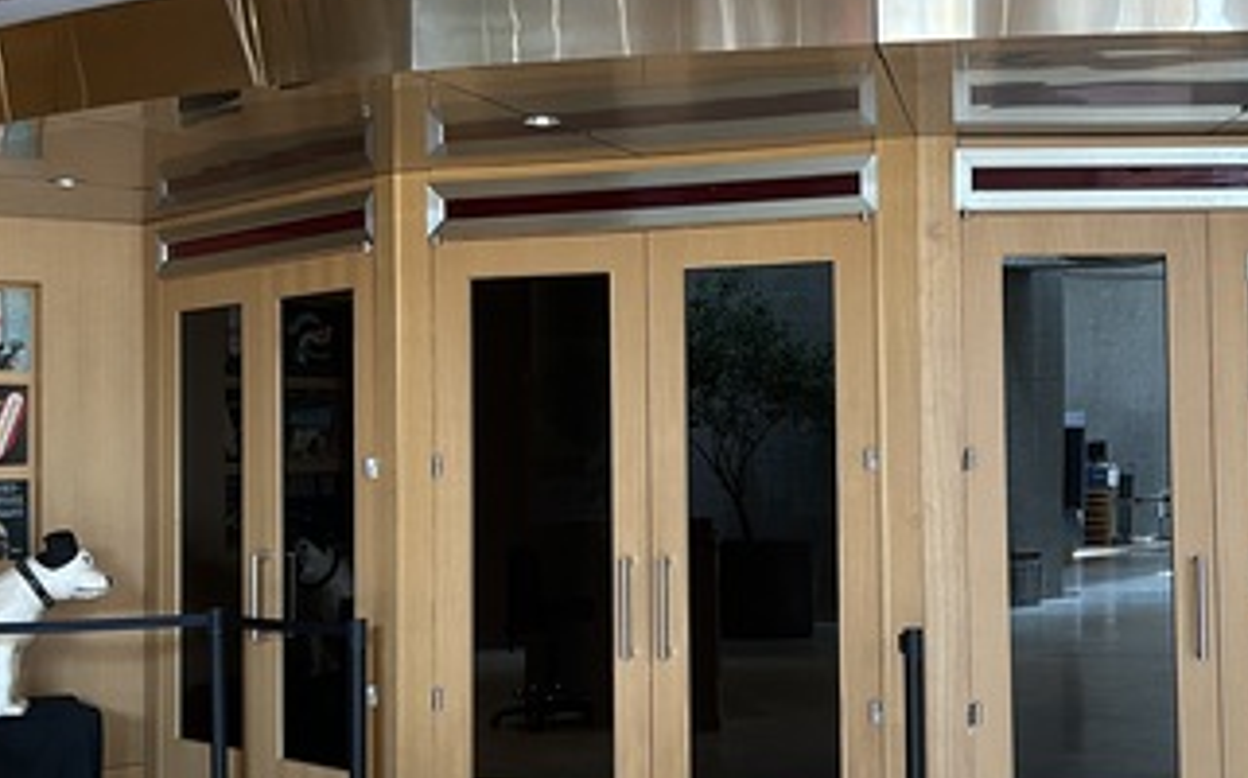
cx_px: 778
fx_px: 1869
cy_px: 373
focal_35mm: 55
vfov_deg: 23.5
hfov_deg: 36.7
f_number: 1.5
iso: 320
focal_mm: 5.7
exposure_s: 1/60
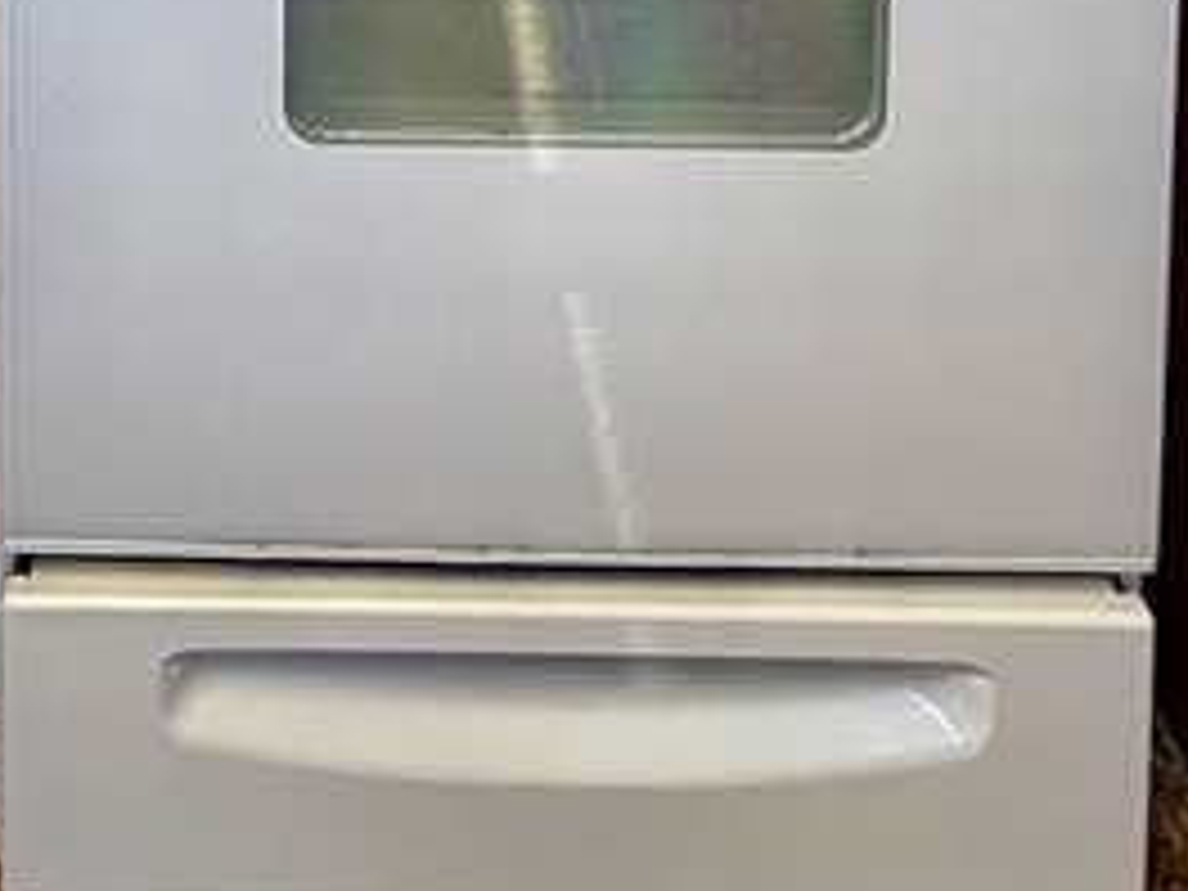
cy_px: -968
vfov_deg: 16.0
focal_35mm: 68
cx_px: 220
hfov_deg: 27.9
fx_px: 2334
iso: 125
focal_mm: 2.22
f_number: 2.2
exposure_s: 1/121
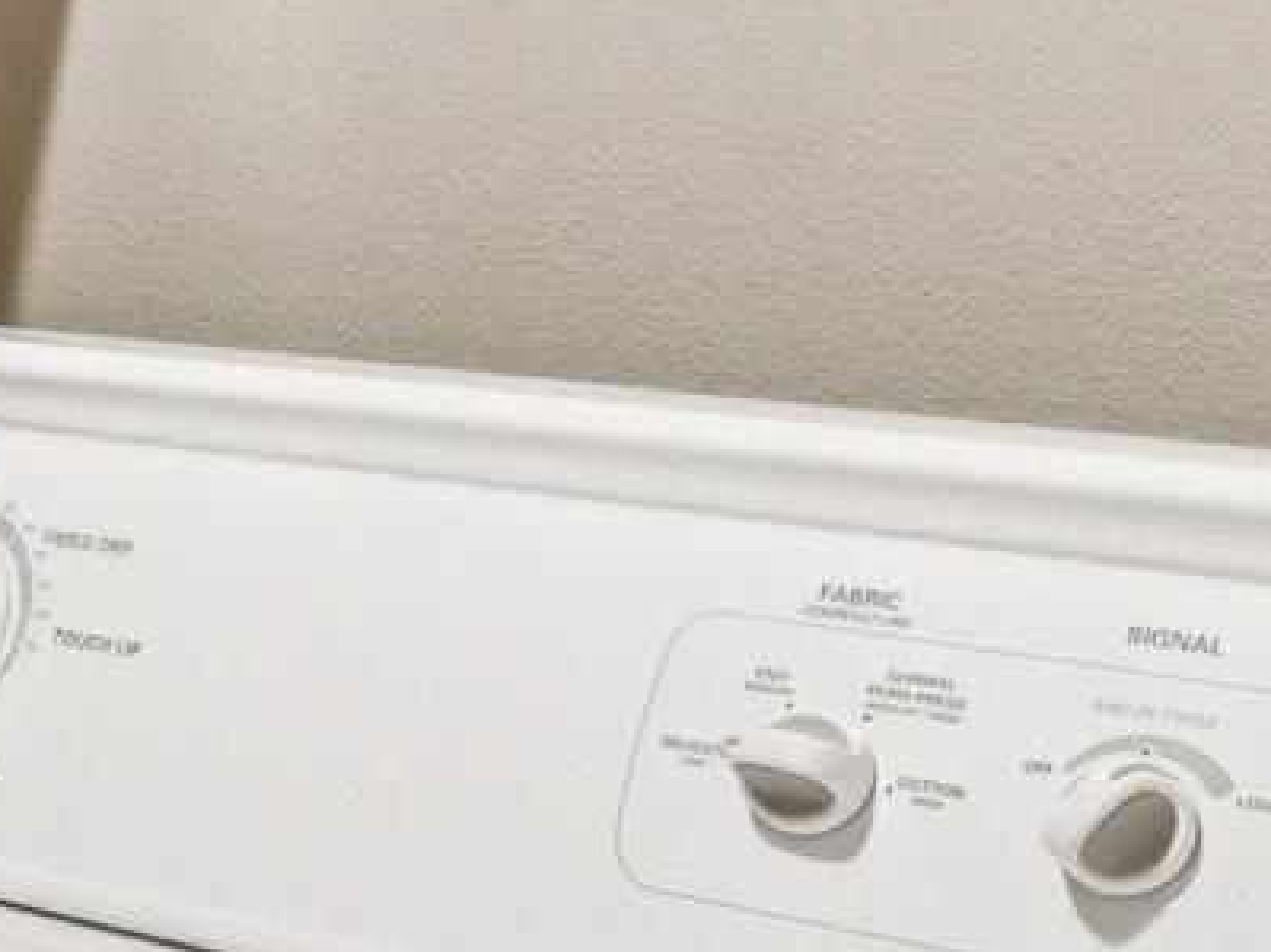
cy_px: -86
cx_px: -1319
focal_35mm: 115
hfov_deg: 14.2
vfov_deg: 12.7
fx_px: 4210
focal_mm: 15.5
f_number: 13
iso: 400
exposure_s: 1/1.25
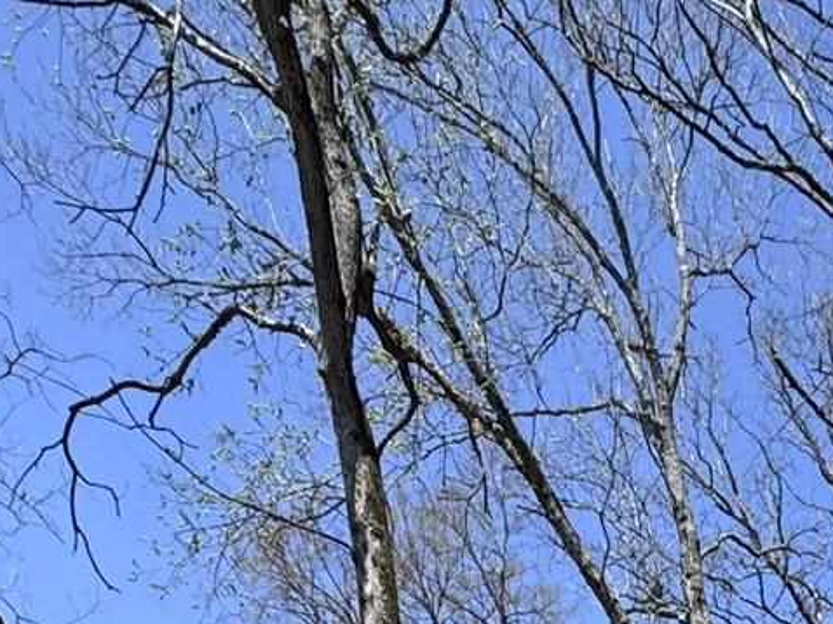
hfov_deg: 29.3
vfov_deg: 17.1
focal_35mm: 60
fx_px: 1443
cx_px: 899
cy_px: 1283
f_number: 2.2
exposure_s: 1/1126
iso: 50
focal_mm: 2.22
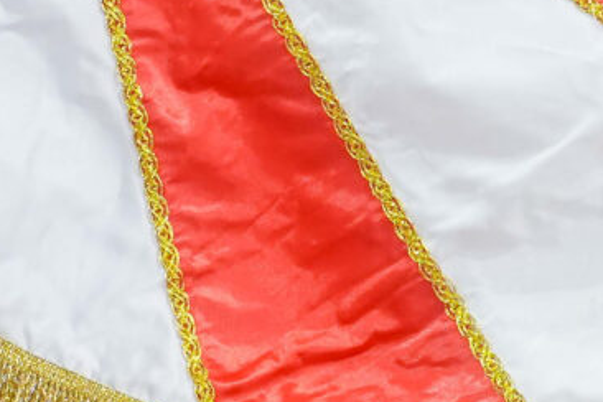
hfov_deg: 3.9
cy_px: 156
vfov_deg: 2.6
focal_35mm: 524
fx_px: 8776
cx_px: 669
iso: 800
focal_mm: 75
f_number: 2.8
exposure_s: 1/160
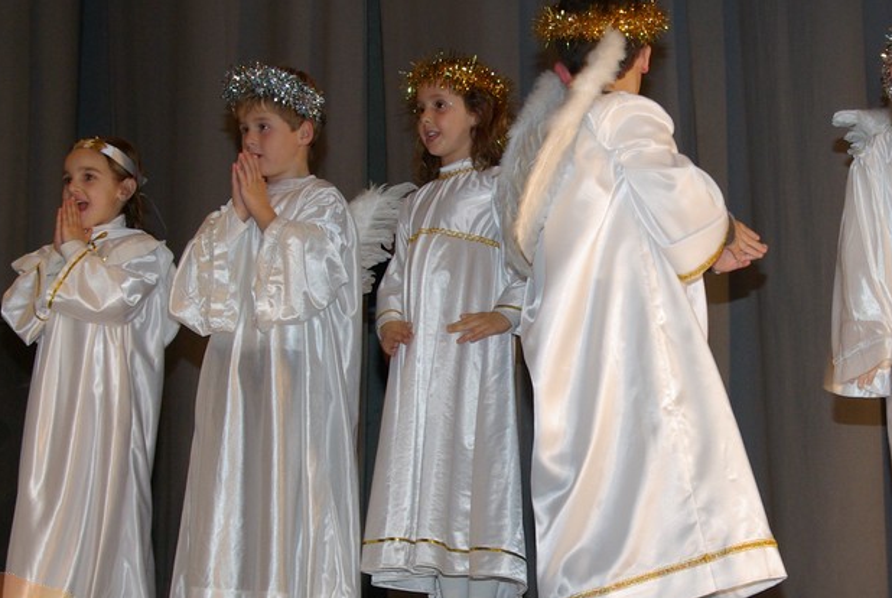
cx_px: 639
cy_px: 362
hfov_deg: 22.4
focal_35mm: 90
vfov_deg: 15.2
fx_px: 2234
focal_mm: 29
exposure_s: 1/45
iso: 400
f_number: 5.6
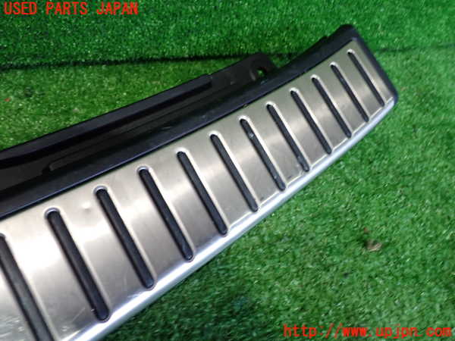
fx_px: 421
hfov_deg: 56.8
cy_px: 170
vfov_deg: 44.2
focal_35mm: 32
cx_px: 228
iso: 400
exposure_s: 1/30
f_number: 2.4
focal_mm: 5.79
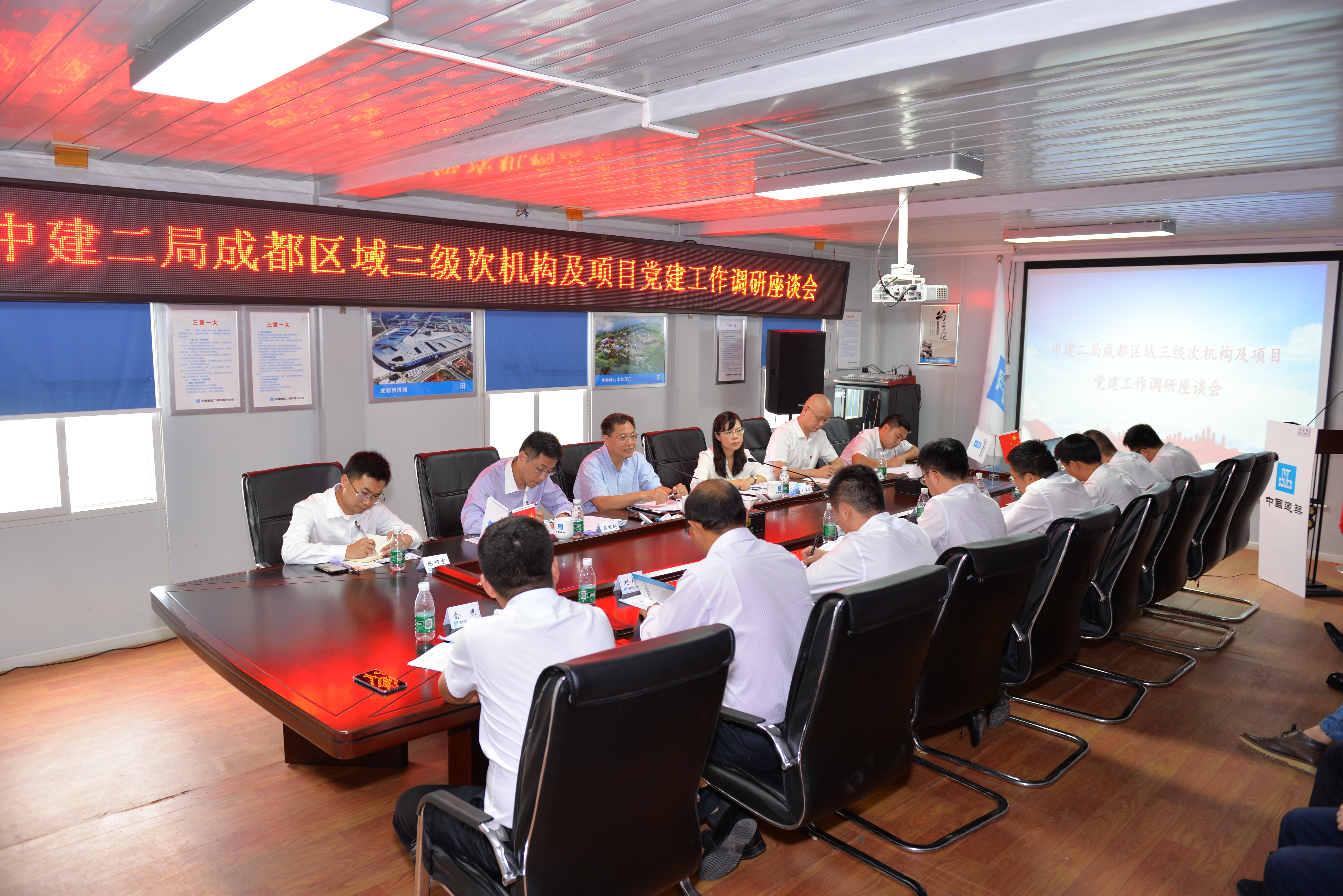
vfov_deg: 53.2
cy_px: 448
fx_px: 896
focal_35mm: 24
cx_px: 672
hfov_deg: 73.7
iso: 320
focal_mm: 24
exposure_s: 1/40
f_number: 3.5
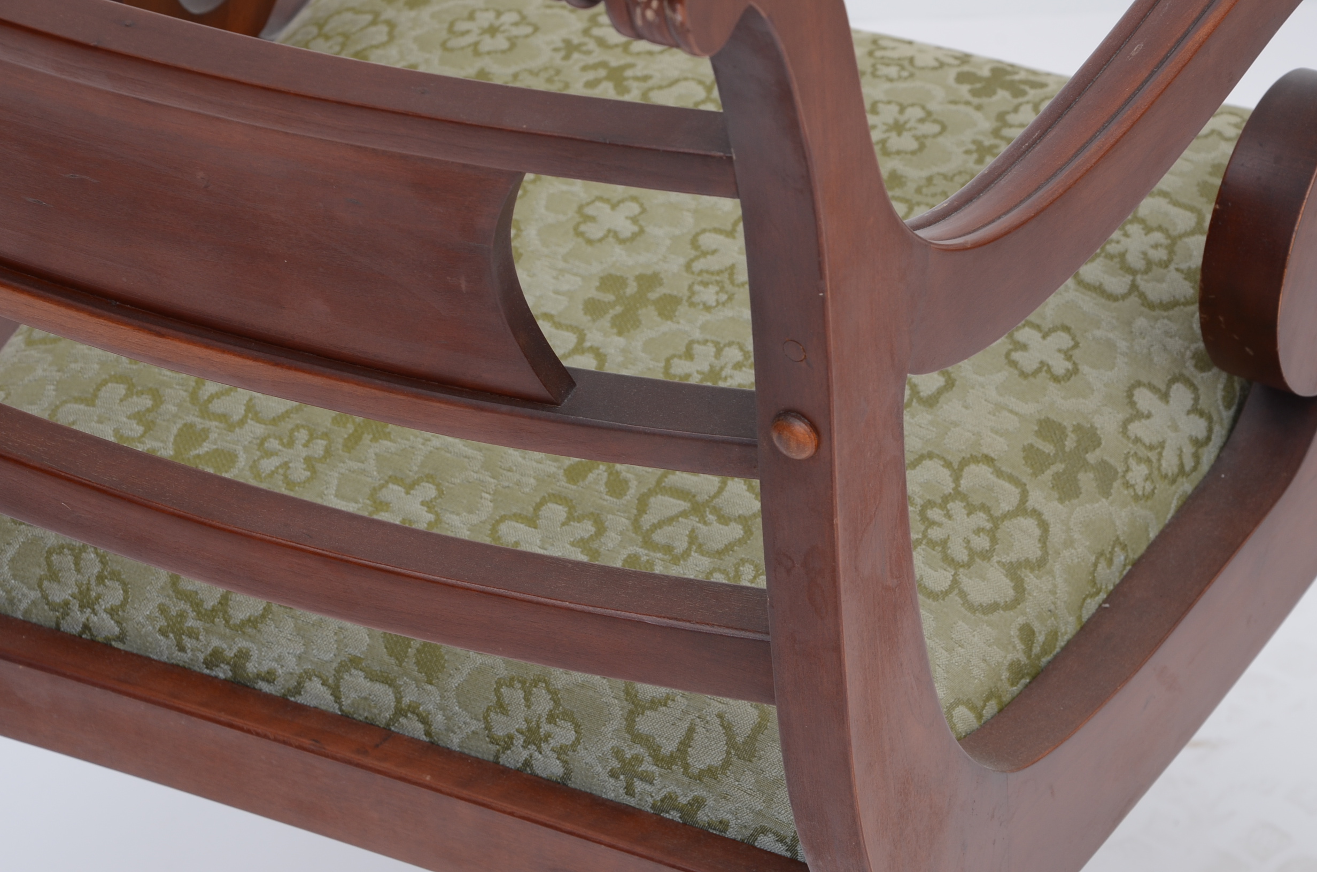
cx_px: 658
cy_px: 436
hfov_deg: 16.1
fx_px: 4655
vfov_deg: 10.7
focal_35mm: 128
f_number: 10
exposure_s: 1/100
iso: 250
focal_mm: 85
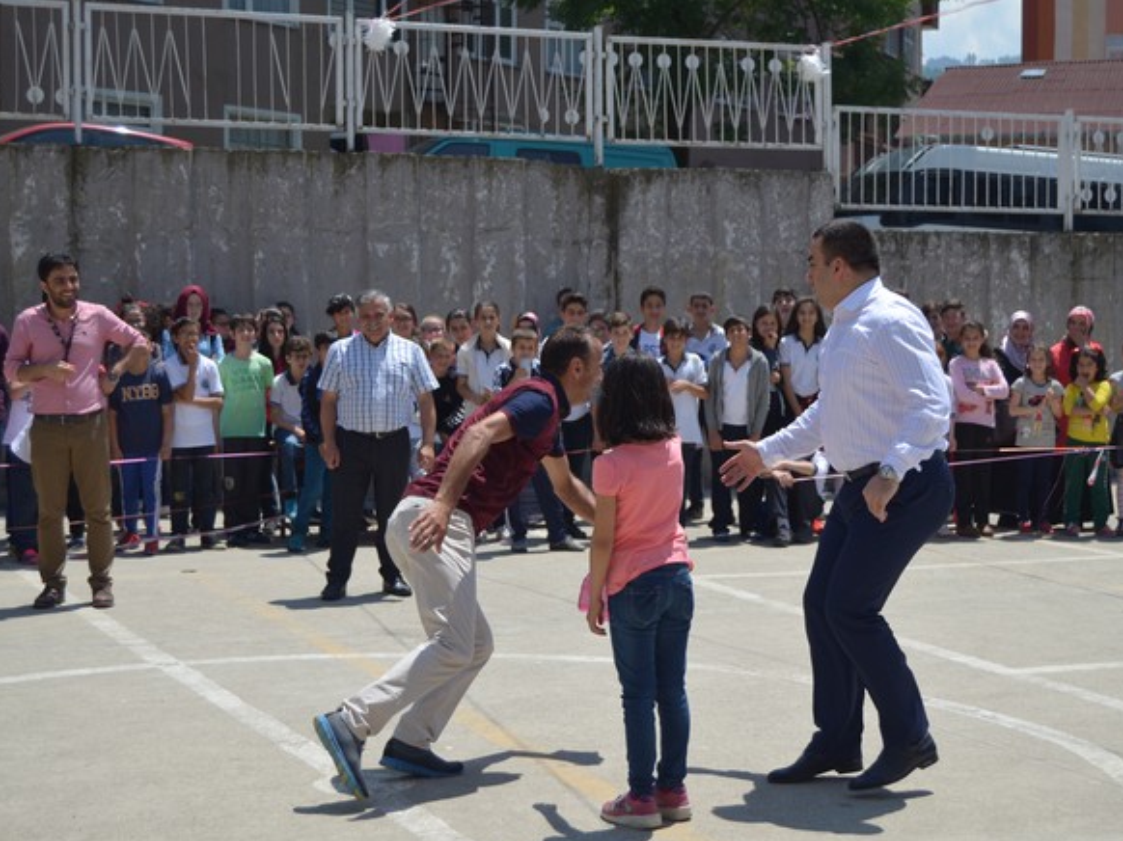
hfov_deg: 30.7
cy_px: 426
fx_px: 2043
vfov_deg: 23.3
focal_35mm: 63
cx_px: 608
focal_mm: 38
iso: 200
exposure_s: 1/1600
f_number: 4.8
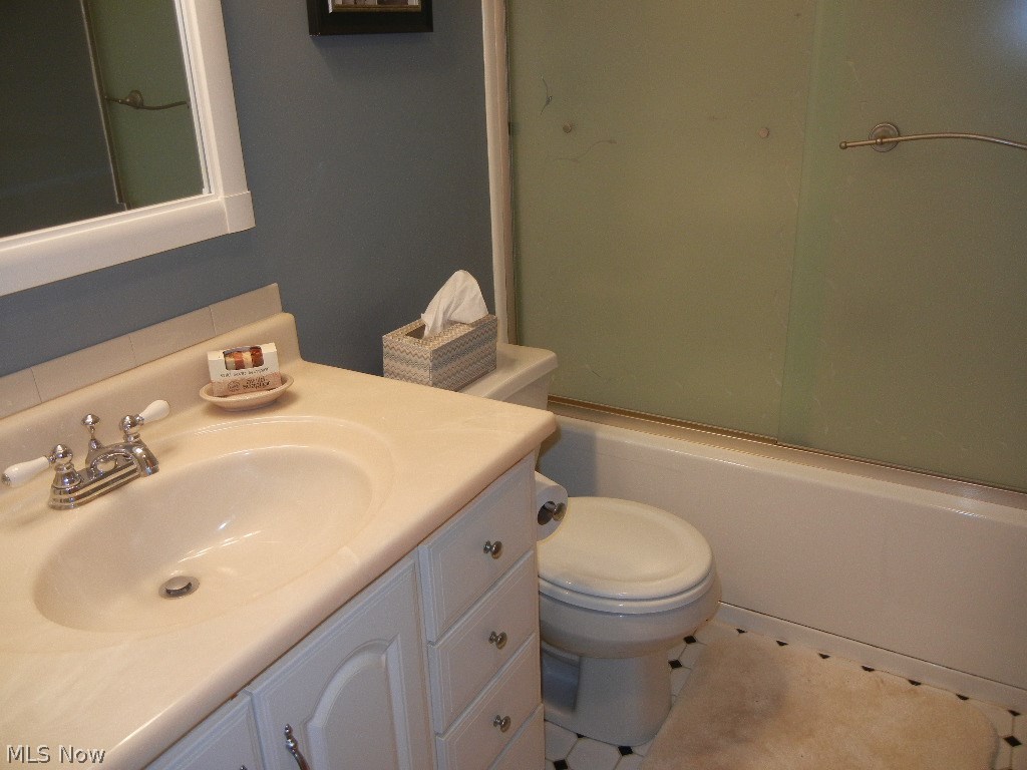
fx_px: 890
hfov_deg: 60.0
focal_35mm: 30
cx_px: 514
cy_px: 385
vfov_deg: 46.8
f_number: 3.5
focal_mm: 5.4
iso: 200
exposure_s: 1/30
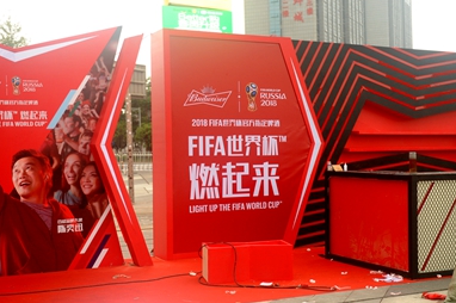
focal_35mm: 55
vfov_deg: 24.6
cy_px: 137
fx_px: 696
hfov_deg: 36.2
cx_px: 263
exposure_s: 1/800
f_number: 2.8
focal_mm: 35
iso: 640
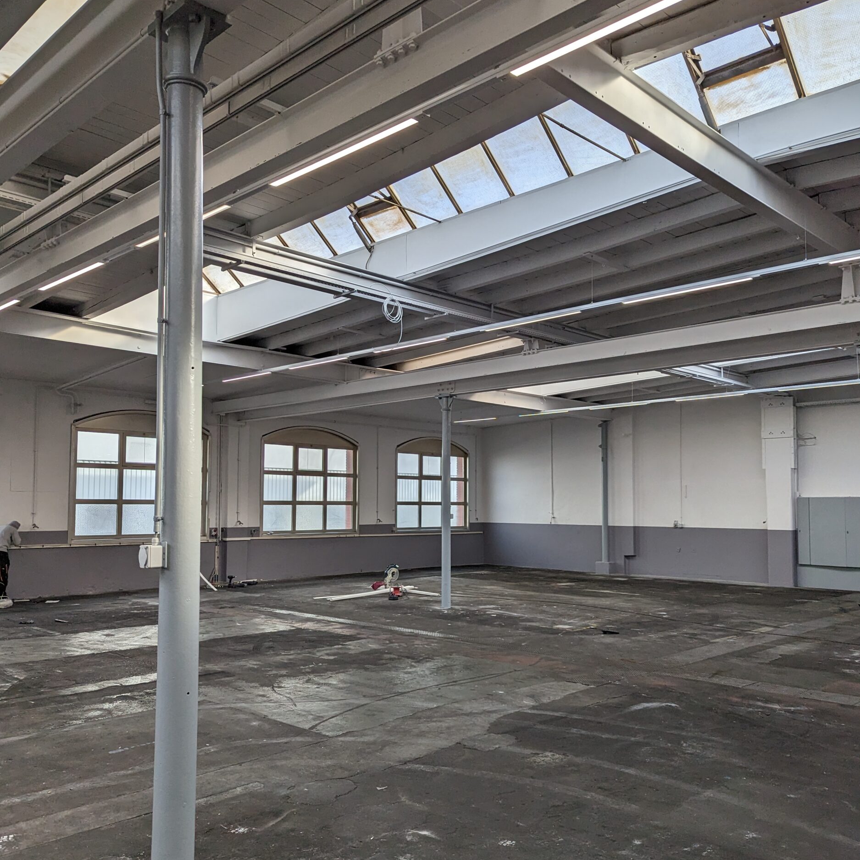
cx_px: 427
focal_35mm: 29
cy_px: 475
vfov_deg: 55.5
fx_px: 815
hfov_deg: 55.6
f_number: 1.85
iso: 40
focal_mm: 6.81
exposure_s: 1/838
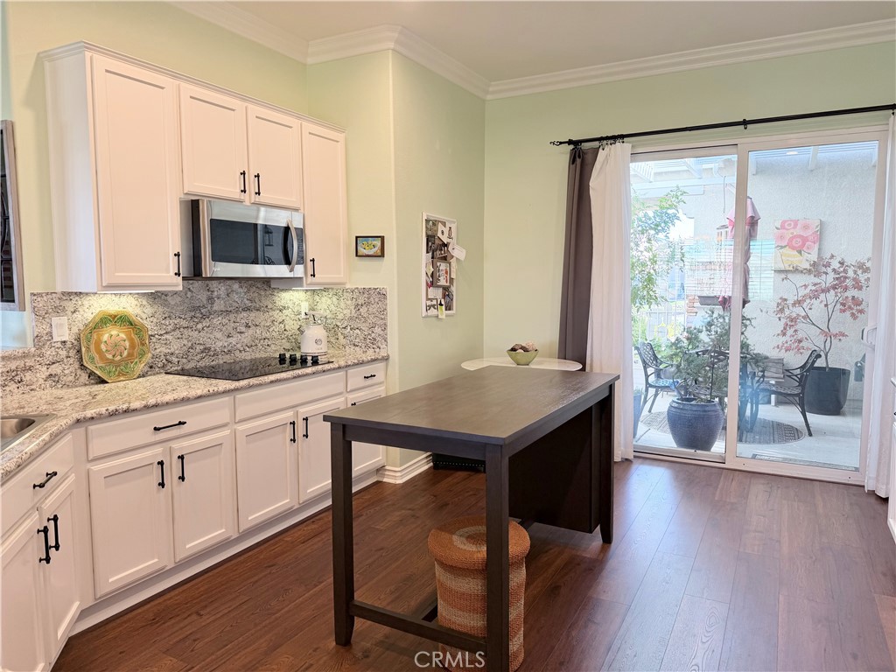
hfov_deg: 71.6
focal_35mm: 24
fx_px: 621
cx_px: 448
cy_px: 336
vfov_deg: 56.8
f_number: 1.78
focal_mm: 6.76
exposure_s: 1/129
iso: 50
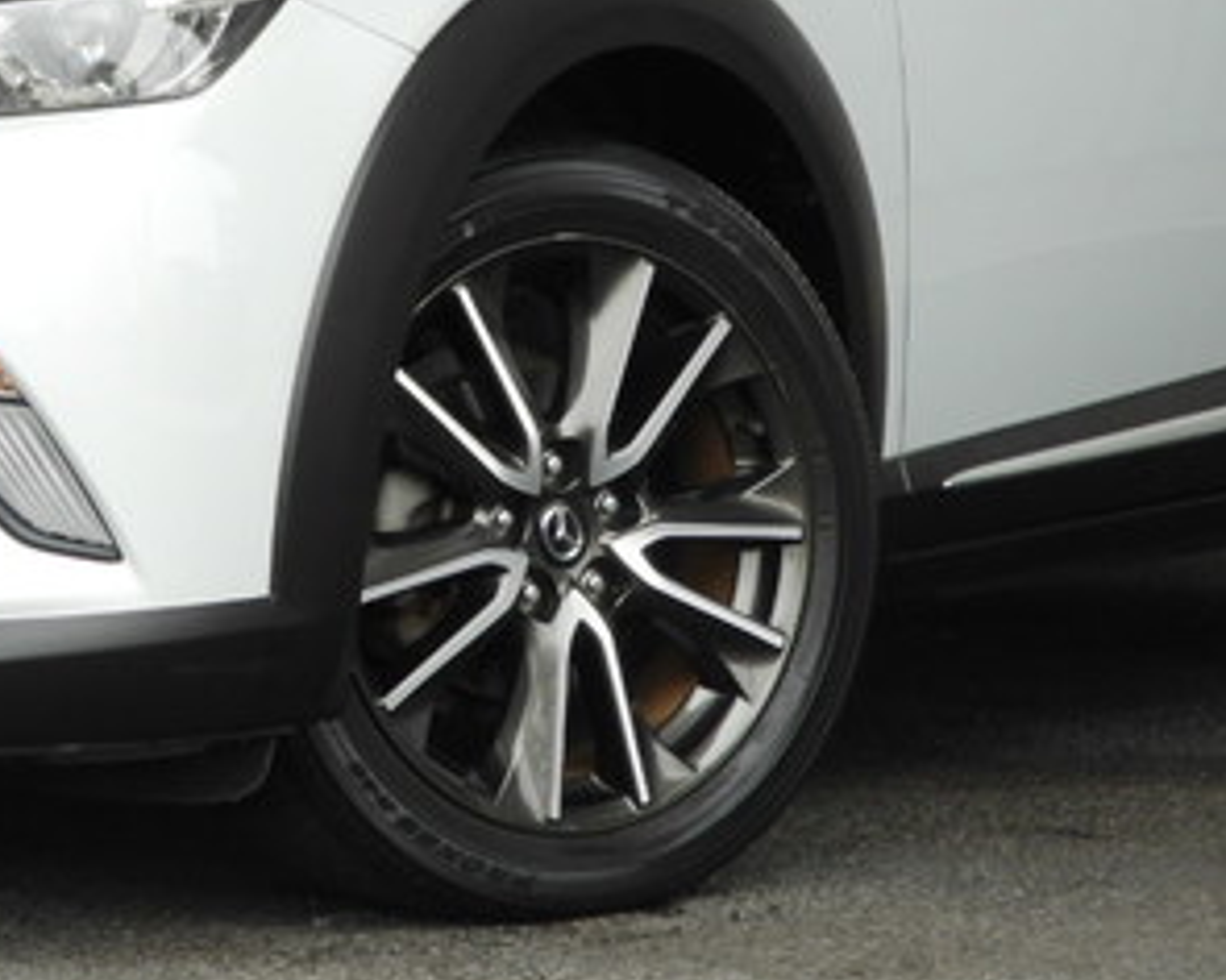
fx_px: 6713
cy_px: -8
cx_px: 270
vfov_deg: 8.3
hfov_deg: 10.4
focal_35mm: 185
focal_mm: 12.5
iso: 100
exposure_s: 1/125
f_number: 4.5
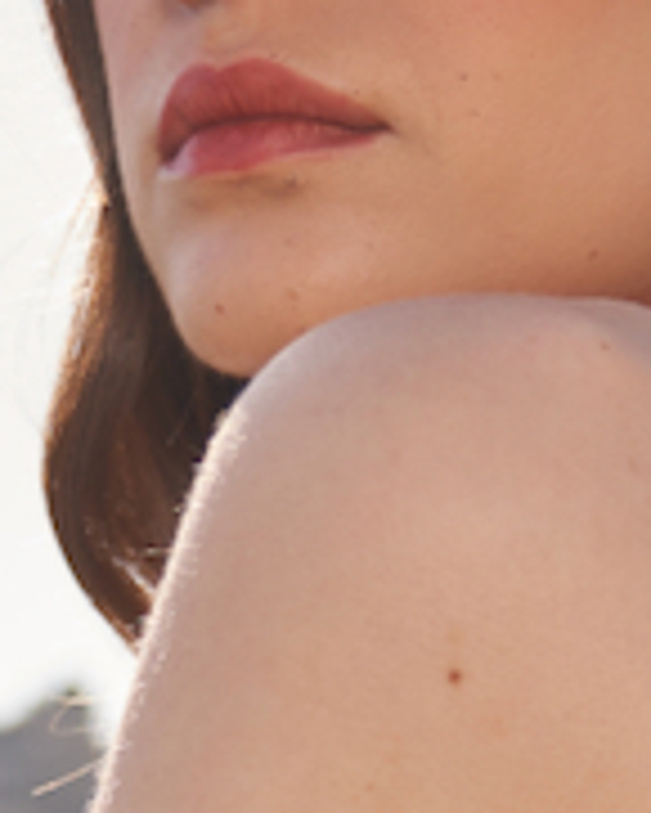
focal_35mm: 175
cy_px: 1821
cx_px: 528
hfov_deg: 8.8
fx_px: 4211
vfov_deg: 9.9
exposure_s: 1/1000
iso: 50
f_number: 2.8
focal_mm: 25
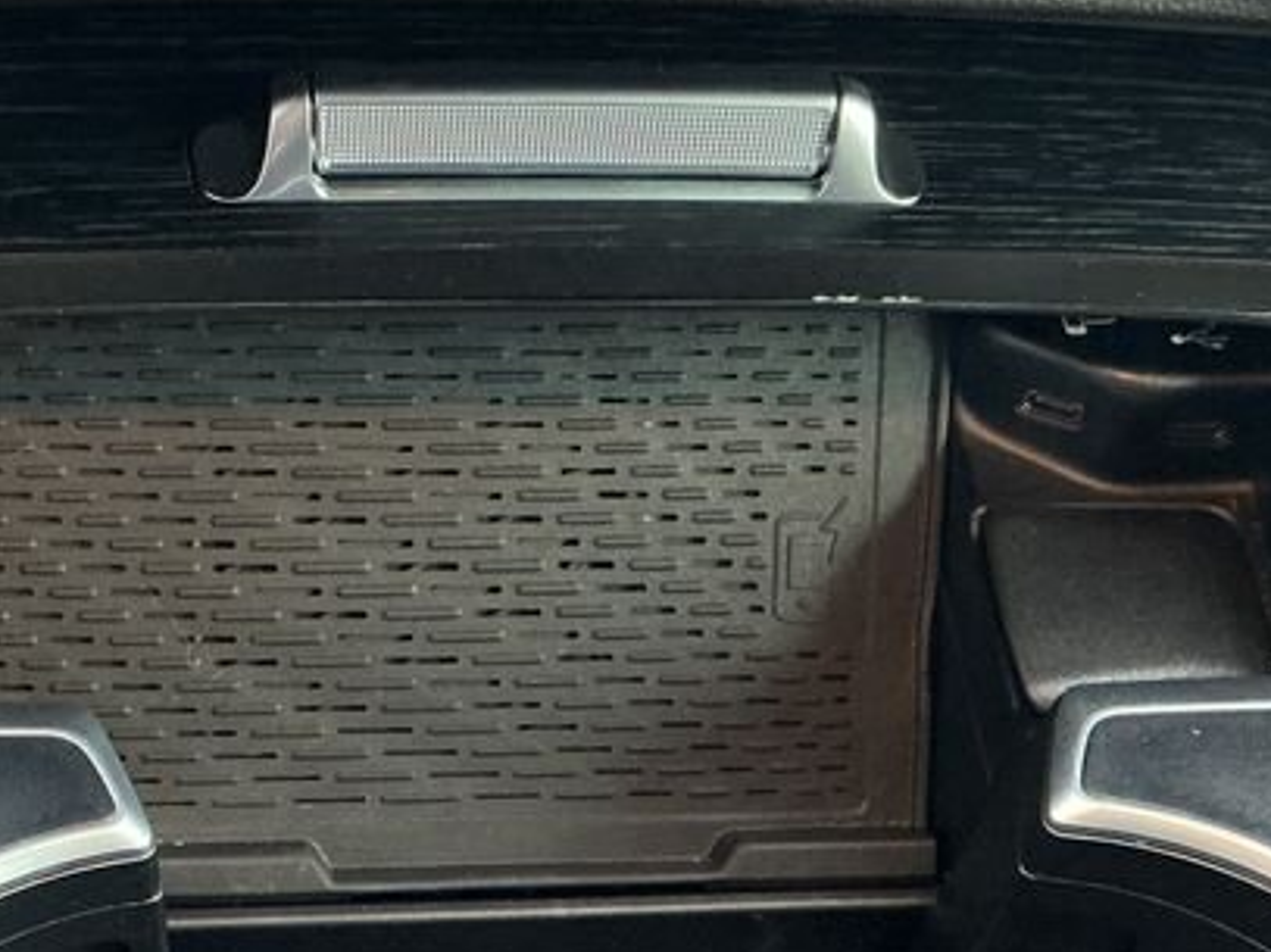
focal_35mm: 73
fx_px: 2680
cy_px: 771
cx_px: 437
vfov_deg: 19.9
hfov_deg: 26.6
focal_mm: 3
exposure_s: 1/30
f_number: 1.8
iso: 250
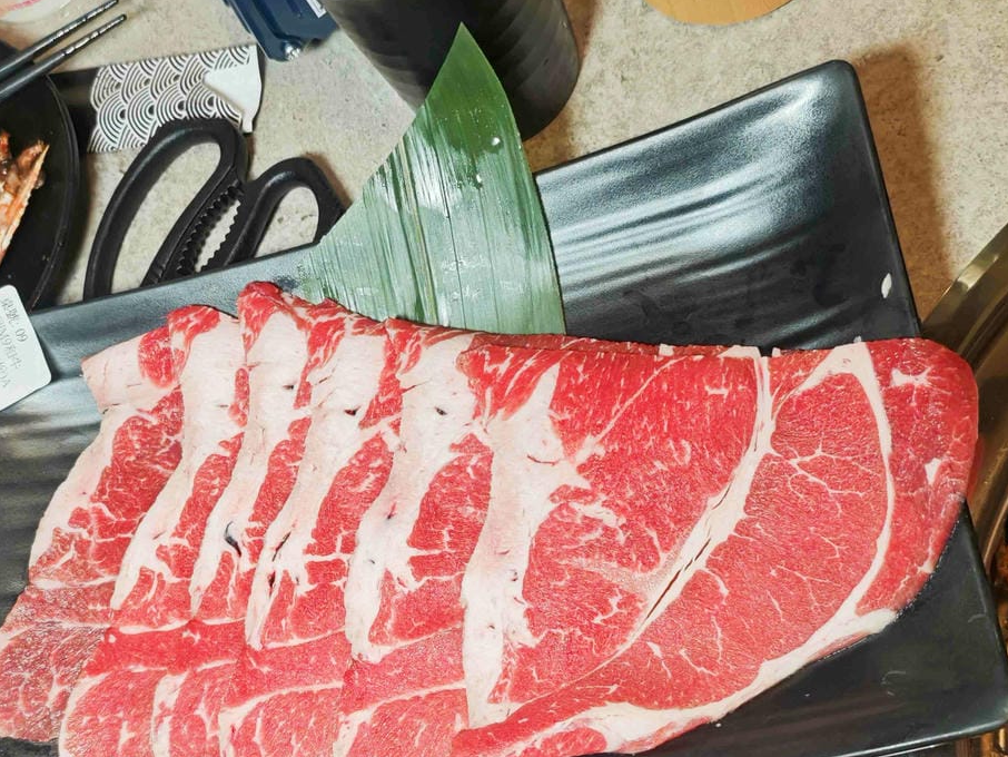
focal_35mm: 49
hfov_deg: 38.8
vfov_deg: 29.5
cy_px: 494
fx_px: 1427
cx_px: 416
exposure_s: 1/600
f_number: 2
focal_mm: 8.72
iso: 500
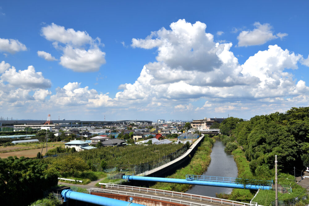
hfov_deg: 58.7
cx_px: 154
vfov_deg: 41.1
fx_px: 275
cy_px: 103
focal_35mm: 32
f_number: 8
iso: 400
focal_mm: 32
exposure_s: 1/2000
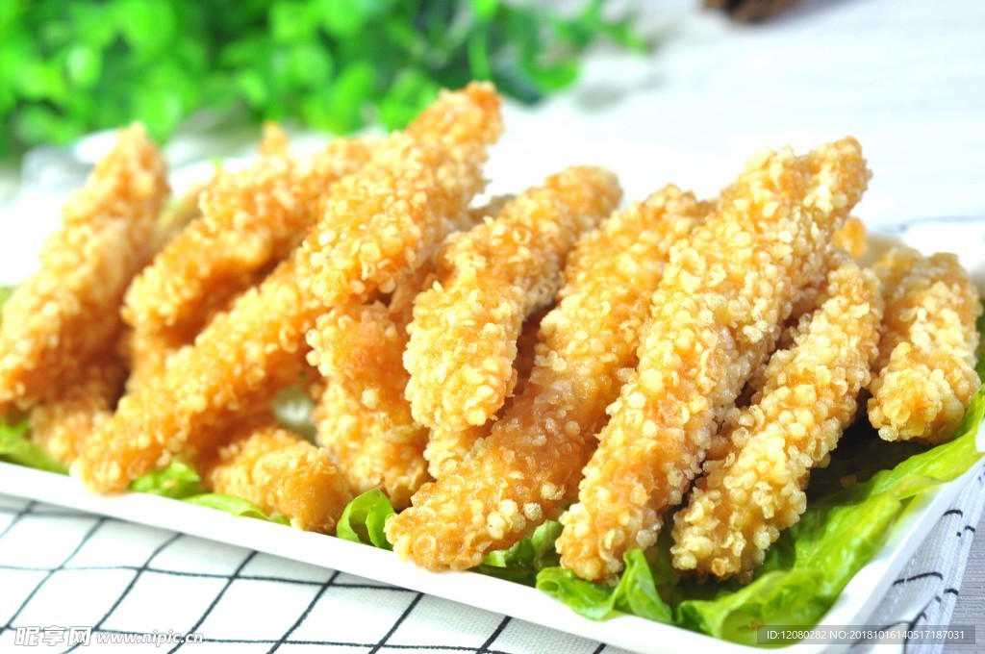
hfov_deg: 27.0
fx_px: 2049
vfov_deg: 18.1
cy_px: 327
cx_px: 492
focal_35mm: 75
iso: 500
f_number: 5
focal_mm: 50
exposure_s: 1/40
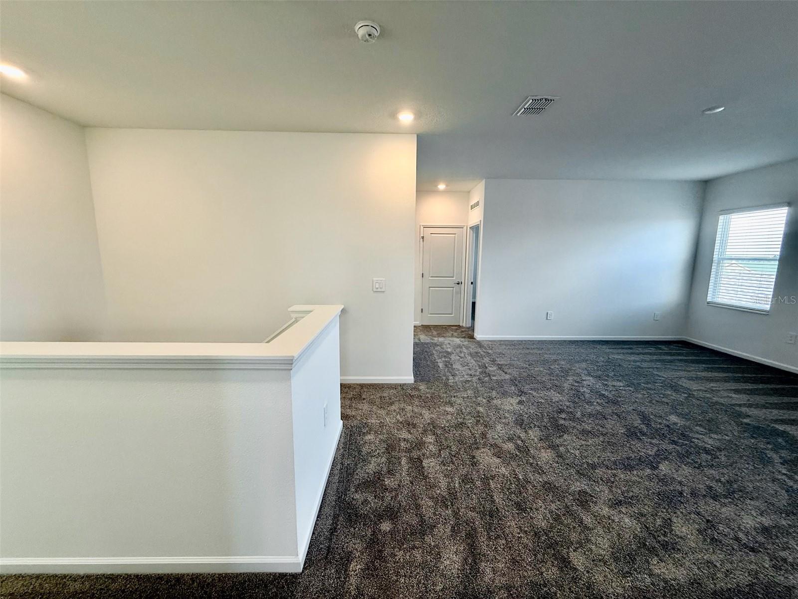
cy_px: 300
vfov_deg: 85.7
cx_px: 399
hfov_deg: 102.1
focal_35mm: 14
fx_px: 323
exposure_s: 1/120
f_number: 2.2
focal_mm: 2.22
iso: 100
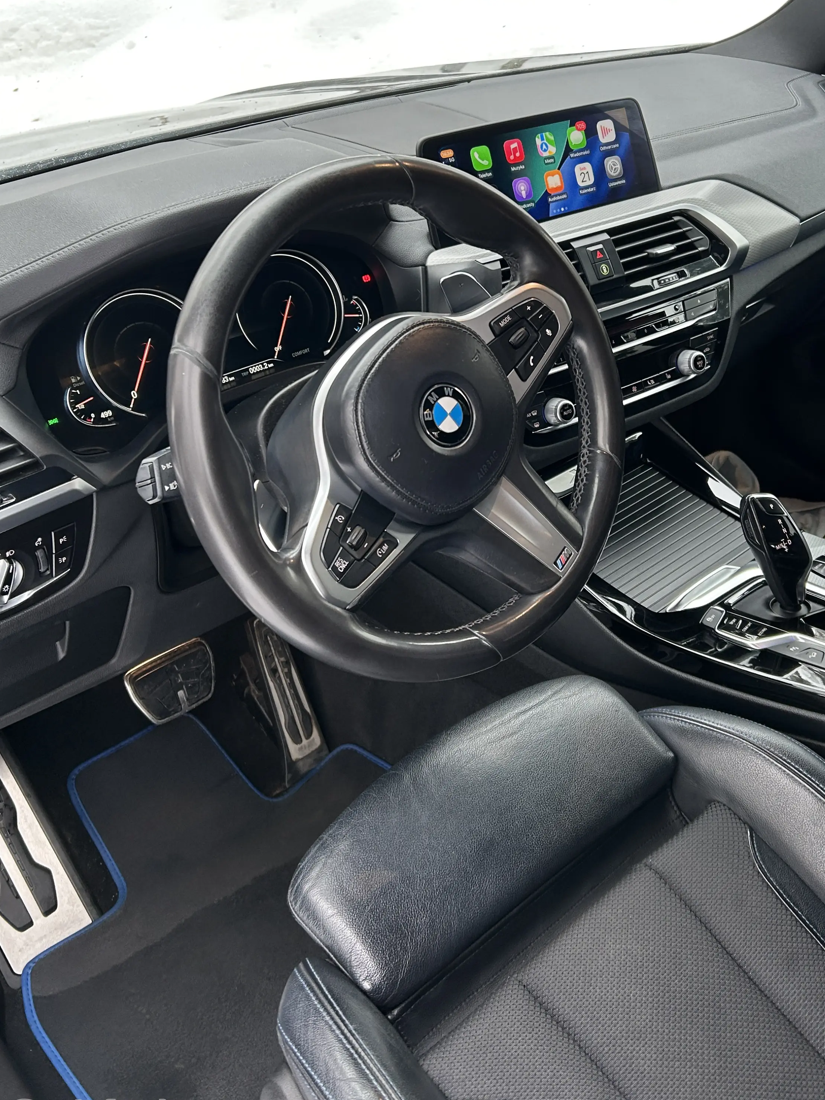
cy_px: 413
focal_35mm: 35
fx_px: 1112
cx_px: 508
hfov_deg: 40.5
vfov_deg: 52.1
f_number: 1.5
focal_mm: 5.7
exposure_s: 1/121
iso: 80
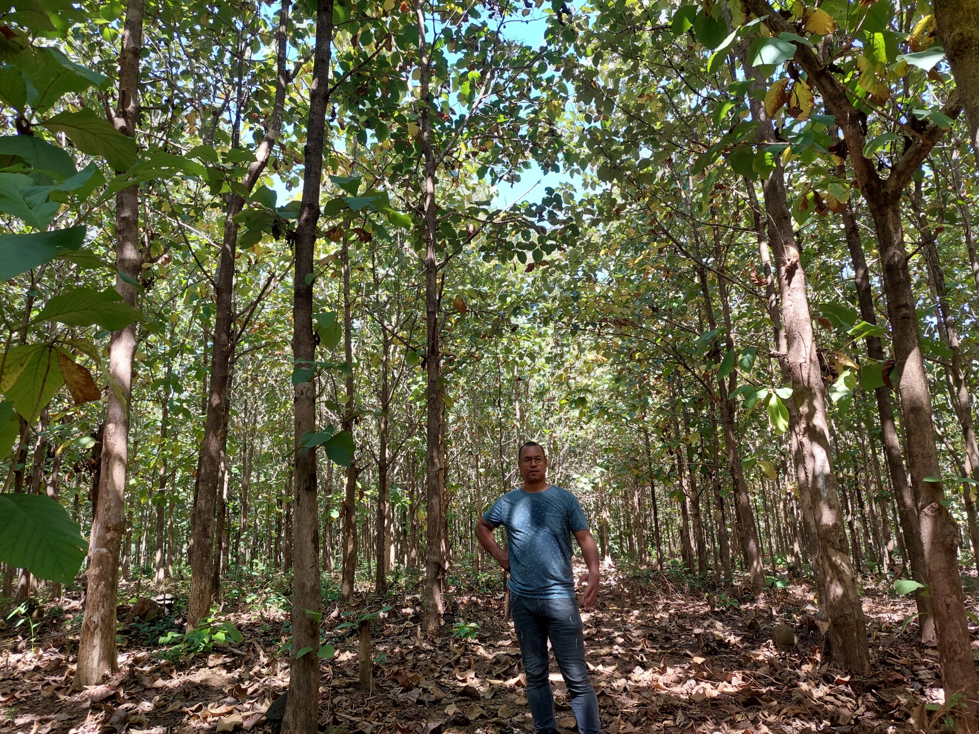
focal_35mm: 24
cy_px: 367
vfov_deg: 56.8
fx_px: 679
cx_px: 490
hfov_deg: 71.6
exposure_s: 1/124
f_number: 1.8
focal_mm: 5.23
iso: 40
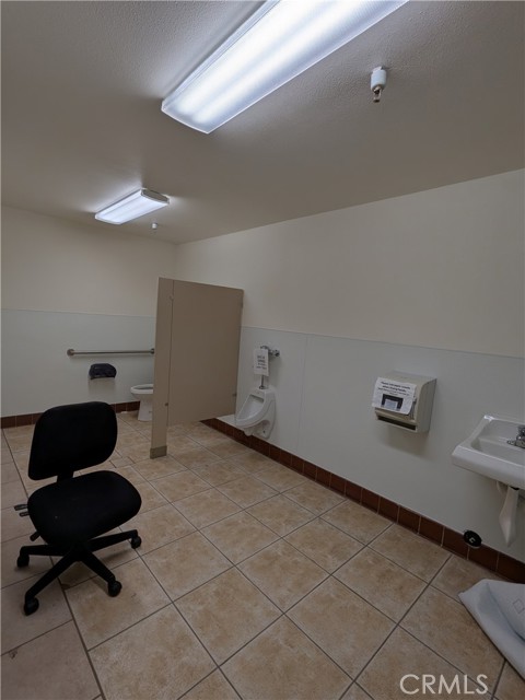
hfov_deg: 78.1
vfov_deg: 94.5
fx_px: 324
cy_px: 350
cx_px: 262
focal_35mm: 16
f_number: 2.2
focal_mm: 2.22
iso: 33
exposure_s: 1/179
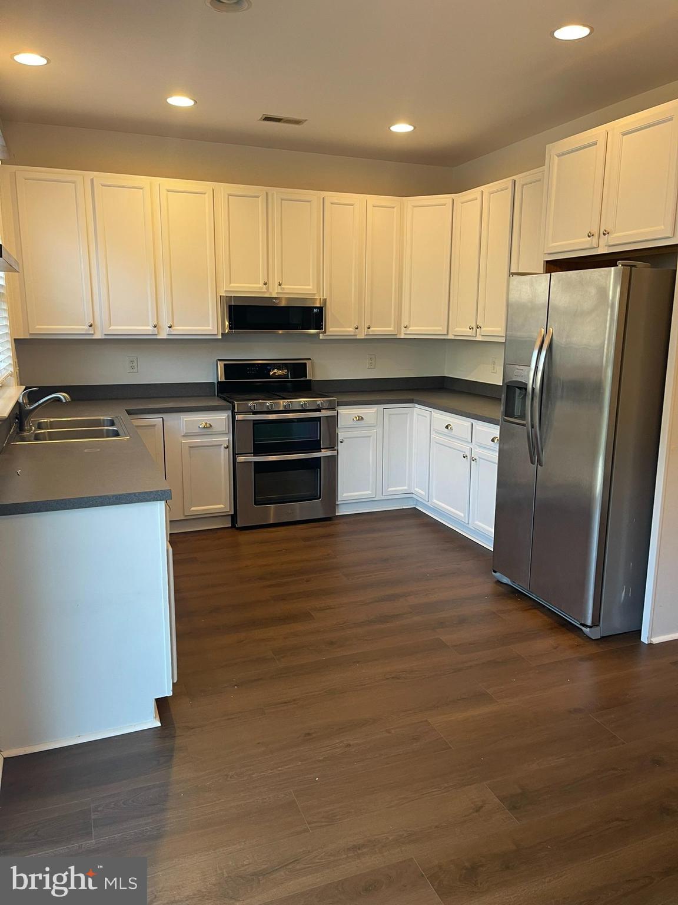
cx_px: 339
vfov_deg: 69.4
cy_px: 452
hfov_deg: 54.9
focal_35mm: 25
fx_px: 653
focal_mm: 5.1
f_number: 1.6
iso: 80
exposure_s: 1/60
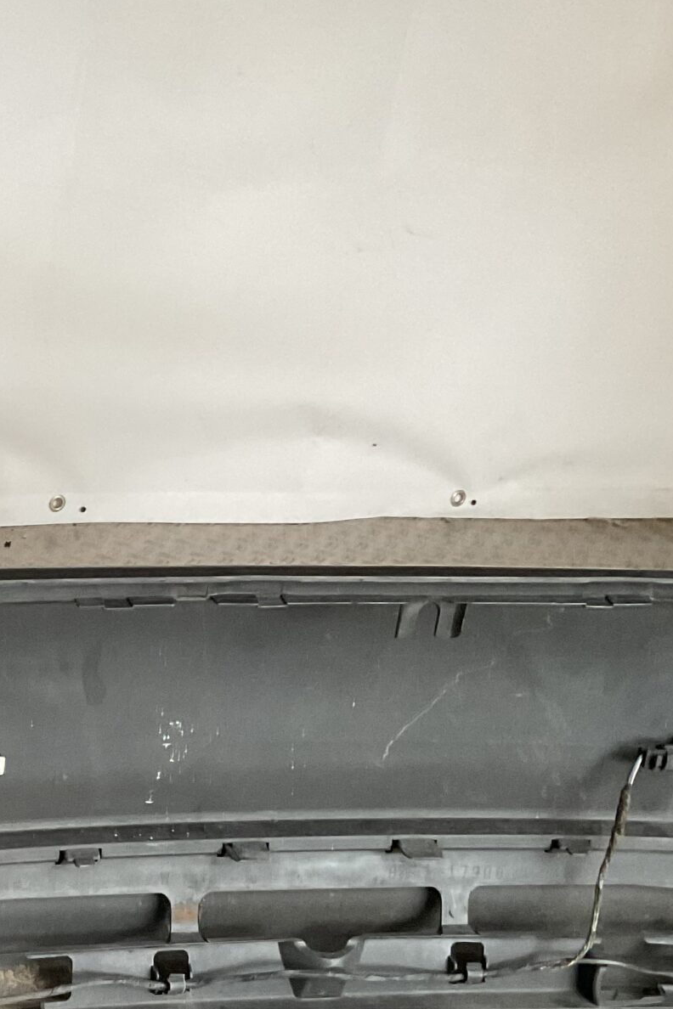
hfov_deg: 18.7
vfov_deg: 30.2
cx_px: -300
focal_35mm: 65
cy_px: 811
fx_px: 1823
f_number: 1.8
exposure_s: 1/60
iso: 200
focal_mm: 3
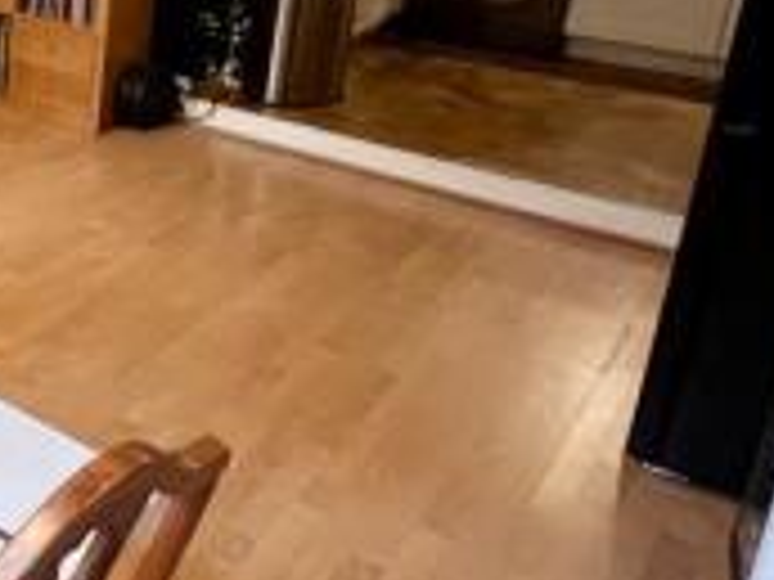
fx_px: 984
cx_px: -304
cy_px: 11
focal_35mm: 44
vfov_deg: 30.7
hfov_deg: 30.5
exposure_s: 1/50
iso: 640
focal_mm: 1.57
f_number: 1.8
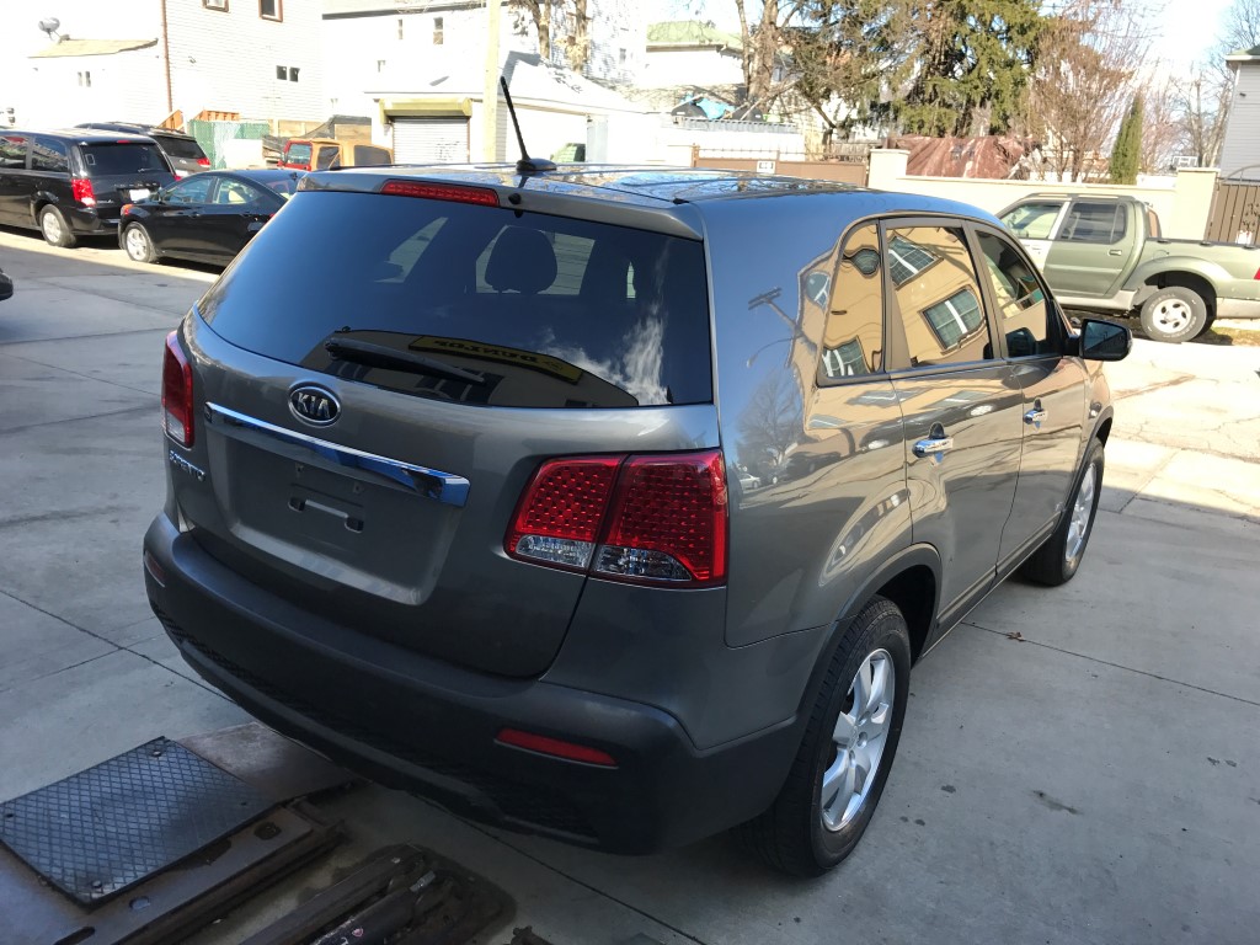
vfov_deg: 49.7
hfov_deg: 63.4
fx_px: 1019
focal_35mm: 28
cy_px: 472
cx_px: 630
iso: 20
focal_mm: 3.99
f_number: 1.8
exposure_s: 1/591
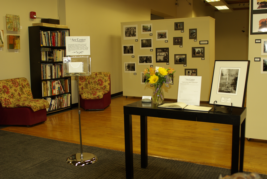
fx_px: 267
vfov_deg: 37.0
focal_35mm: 36
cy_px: 90
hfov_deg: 53.1
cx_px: 134
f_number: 3.5
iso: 200
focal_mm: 24
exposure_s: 1/45
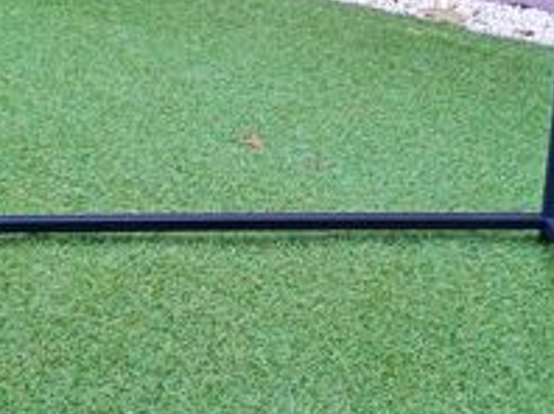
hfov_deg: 28.6
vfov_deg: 21.0
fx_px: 1087
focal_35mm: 68
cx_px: 252
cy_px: 28
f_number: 2.2
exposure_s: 1/50
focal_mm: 3.43
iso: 147
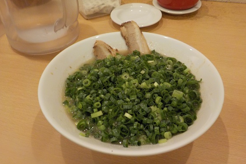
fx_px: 219
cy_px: 86
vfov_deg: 41.1
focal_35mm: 32
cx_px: 121
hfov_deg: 58.7
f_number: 3.3
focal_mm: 4.1
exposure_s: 1/30
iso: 320
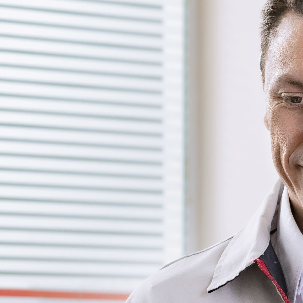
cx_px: 23
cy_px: 299
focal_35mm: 420
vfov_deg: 4.2
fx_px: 4159
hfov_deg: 4.2
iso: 160
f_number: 4.5
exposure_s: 1/125
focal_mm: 85
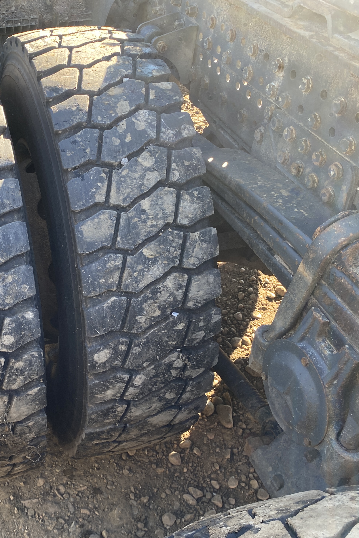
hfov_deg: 34.8
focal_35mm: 37
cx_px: 72
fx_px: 553
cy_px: 264
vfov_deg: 51.9
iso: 40
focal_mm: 4.25
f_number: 1.8
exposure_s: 1/121
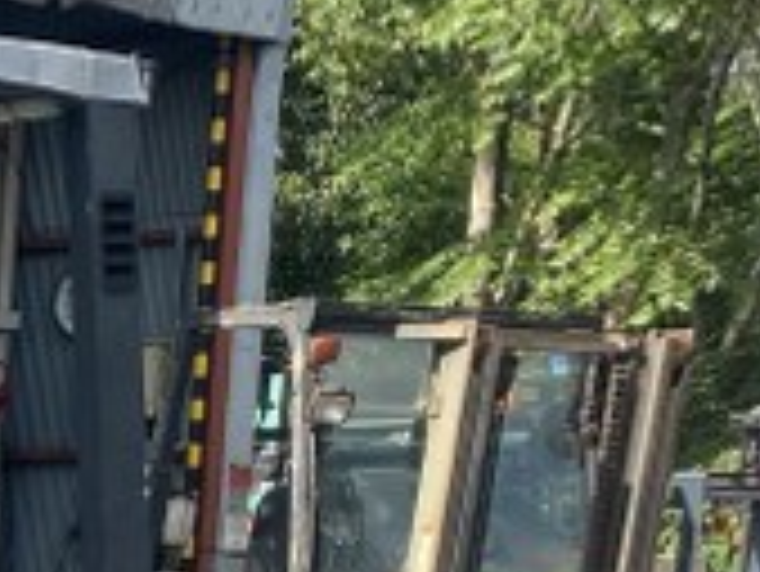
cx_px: -890
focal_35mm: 123
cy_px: 1022
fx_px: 2702
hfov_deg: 13.2
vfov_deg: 11.2
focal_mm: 4.25
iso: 32
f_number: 1.8
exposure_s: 1/711
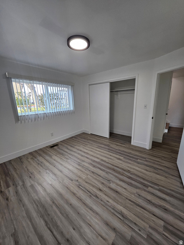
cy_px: 122
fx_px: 92
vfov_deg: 106.2
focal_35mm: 13
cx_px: 92
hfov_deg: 89.9
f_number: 2.2
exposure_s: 1/60
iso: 80
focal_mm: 1.7
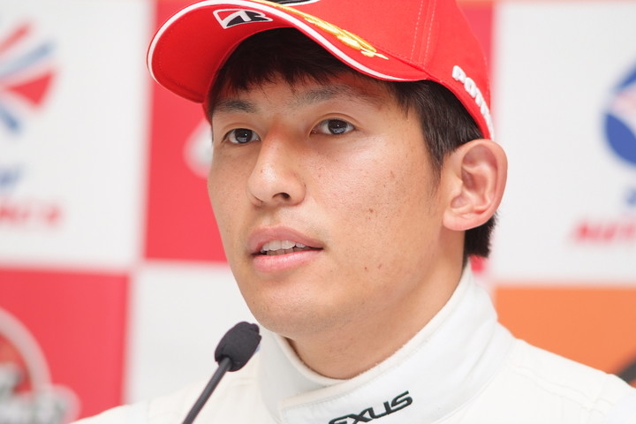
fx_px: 4770
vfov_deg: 5.1
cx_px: 318
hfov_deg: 7.6
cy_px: 212
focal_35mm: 270
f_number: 2.8
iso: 400
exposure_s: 1/250
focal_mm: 180
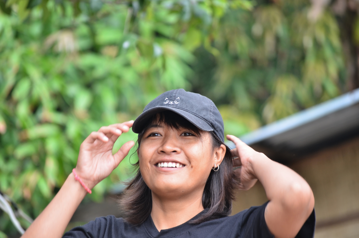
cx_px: 180
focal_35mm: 270
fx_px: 2687
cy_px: 119
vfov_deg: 5.1
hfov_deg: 7.6
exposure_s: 1/100
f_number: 5.6
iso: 400
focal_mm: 180
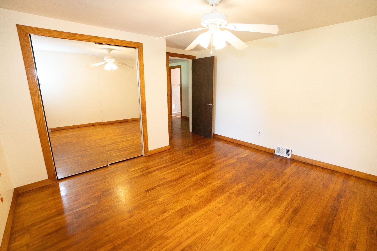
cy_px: 126
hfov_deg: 96.7
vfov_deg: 73.7
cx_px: 188
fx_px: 168
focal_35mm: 16
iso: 1600
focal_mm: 16
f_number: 2.8
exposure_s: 1/160
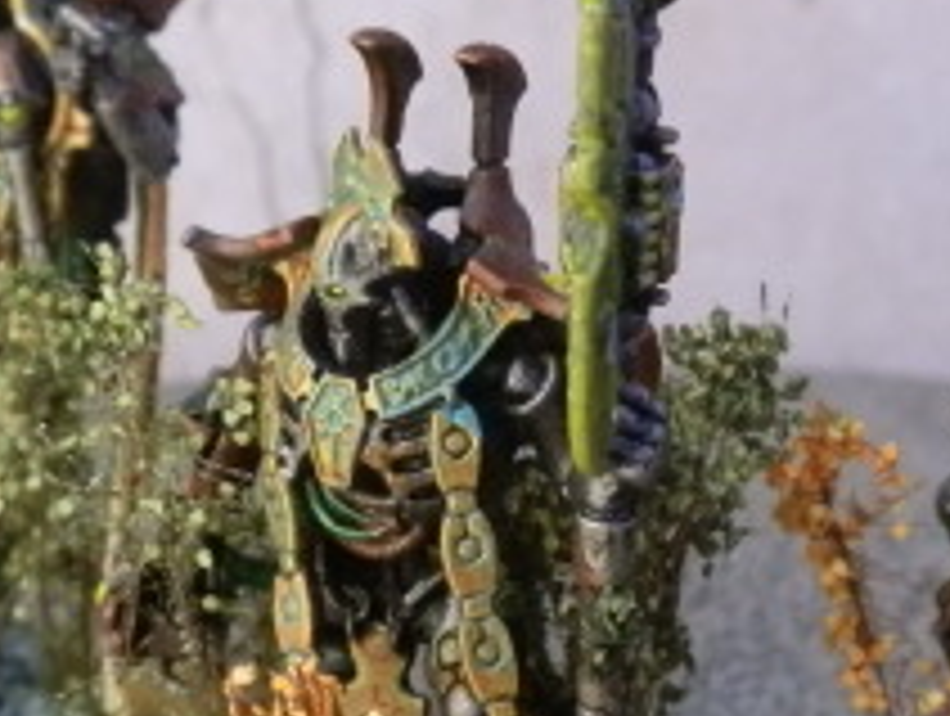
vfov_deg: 20.7
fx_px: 1952
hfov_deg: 27.3
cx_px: 527
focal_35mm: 71
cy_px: 477
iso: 400
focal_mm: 5
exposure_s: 1/125
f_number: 3.1
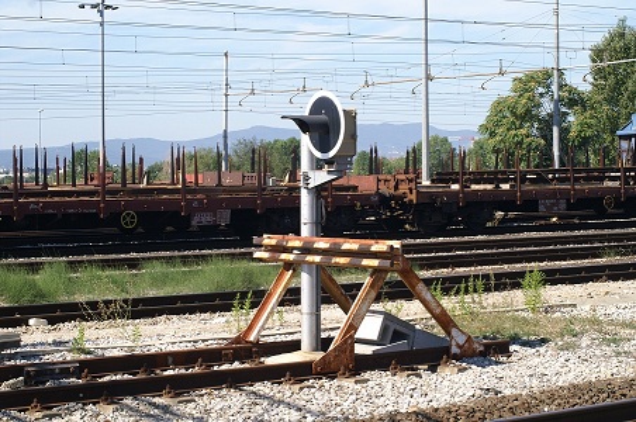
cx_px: 318
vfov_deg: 18.1
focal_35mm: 75
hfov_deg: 27.0
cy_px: 211
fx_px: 1323
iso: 200
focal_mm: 50
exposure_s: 1/200
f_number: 11
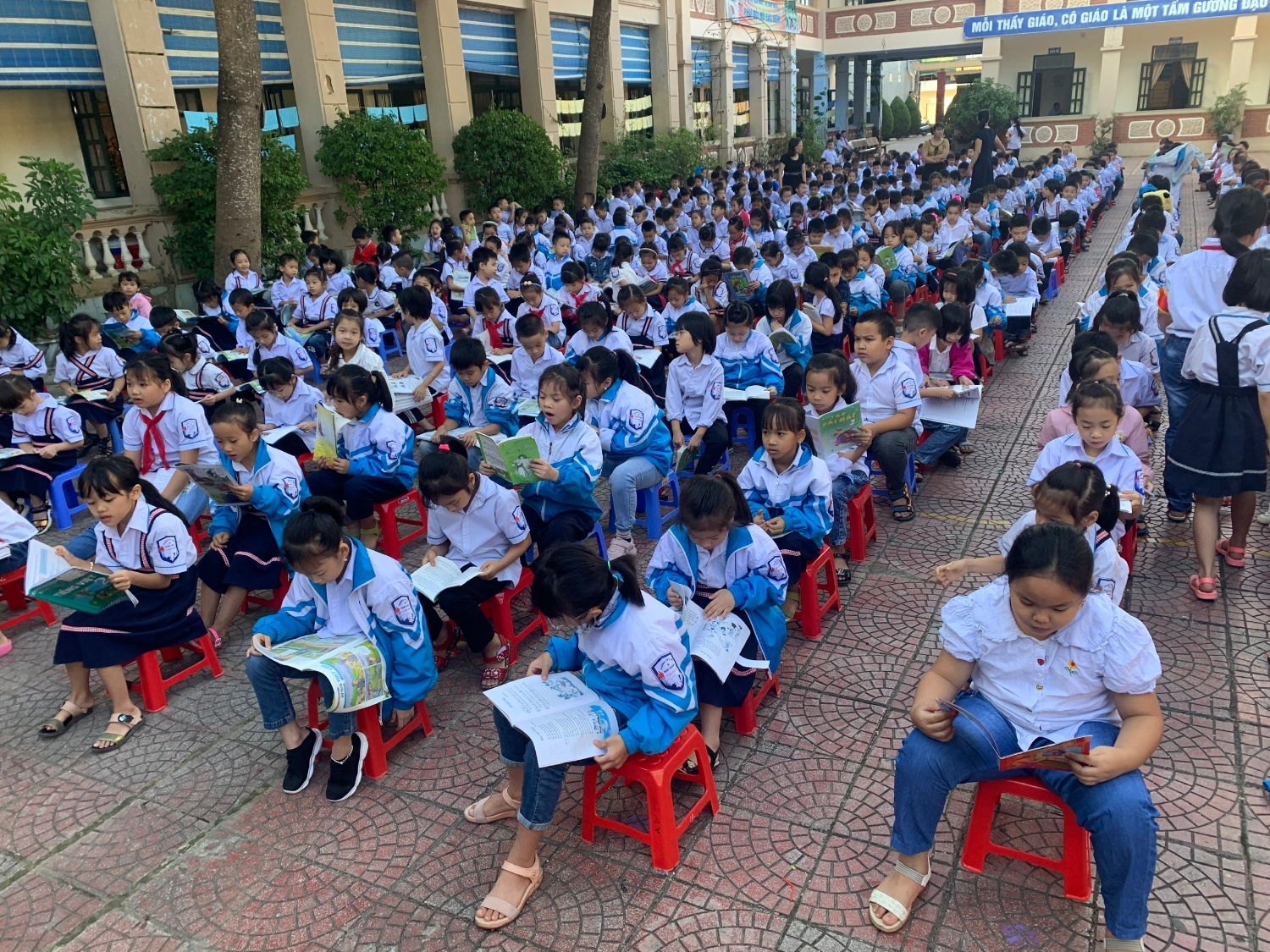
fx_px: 954
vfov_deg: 53.1
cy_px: 476
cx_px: 635
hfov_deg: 67.3
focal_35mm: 26
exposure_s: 1/122
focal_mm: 4.25
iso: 40
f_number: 1.8
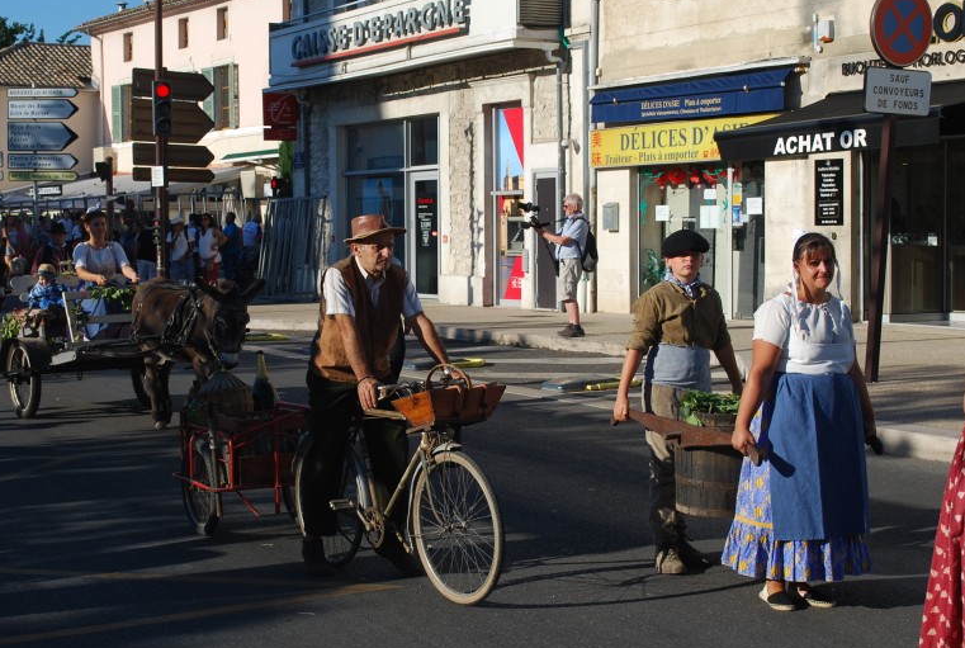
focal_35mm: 62
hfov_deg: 32.5
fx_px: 1654
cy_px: 284
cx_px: 404
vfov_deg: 22.1
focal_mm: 35
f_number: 8
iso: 100
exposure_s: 1/250
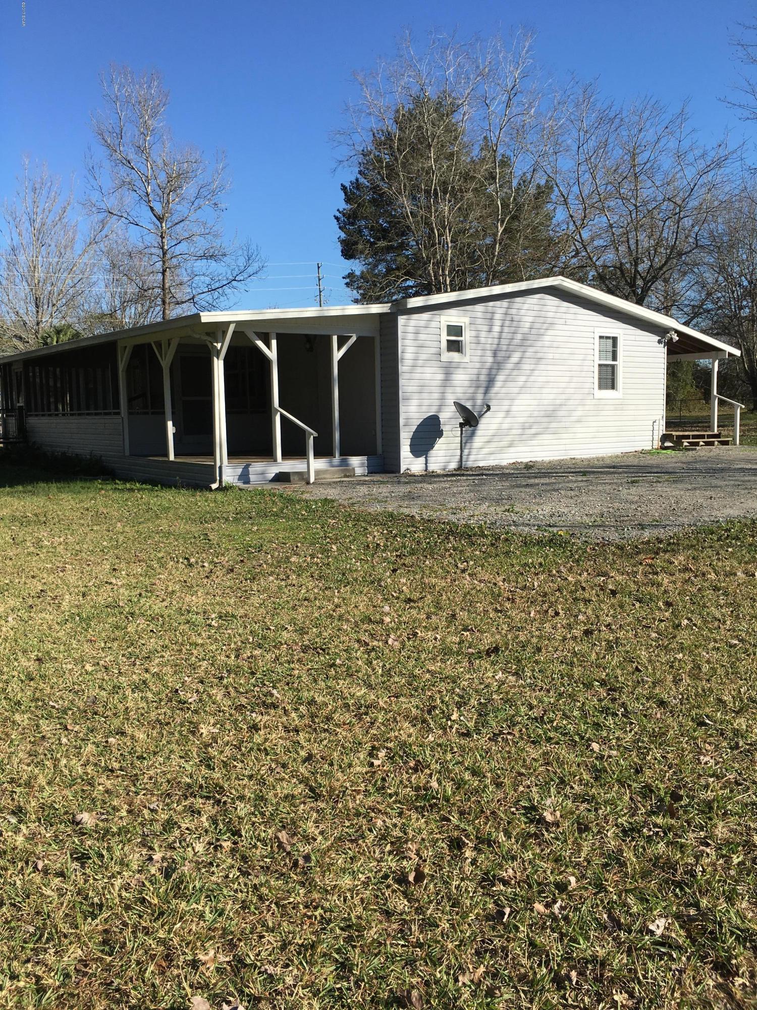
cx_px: 378
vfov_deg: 61.7
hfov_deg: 48.2
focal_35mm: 29
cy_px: 505
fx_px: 846
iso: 25
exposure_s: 1/1425
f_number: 2.2
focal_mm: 4.15
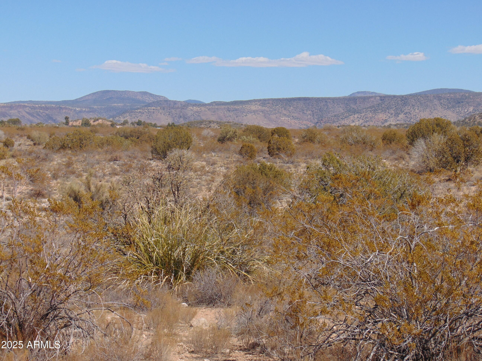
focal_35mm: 108
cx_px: 241
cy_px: 180
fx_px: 1504
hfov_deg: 18.2
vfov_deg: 13.7
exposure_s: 1/250
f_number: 10.1
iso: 80
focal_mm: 19.4
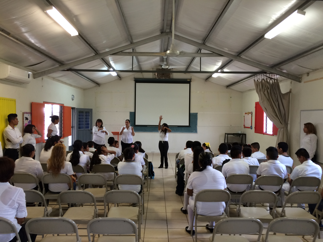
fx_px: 271
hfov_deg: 61.7
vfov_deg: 48.2
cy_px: 121
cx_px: 162
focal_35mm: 29
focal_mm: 4.15
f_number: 2.2
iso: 80
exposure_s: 1/30
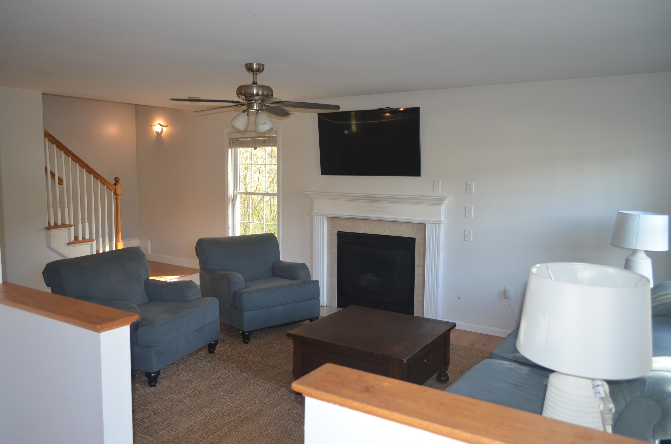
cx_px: 336
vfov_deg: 47.7
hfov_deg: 67.5
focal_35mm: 27
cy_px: 222
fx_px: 502
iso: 400
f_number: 3.5
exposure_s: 1/60
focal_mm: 18
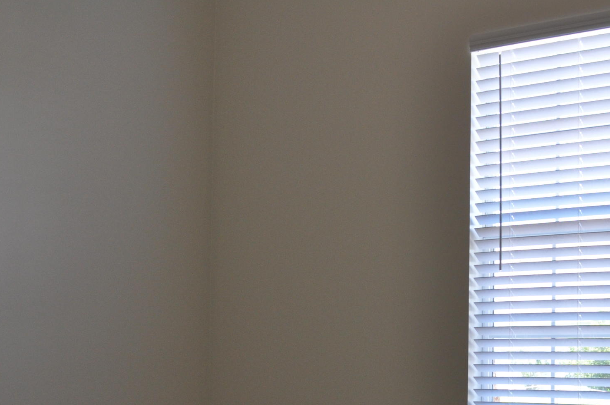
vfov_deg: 21.7
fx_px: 1032
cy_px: 361
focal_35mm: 61
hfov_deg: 32.5
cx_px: 437
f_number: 5
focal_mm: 20
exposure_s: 1/100
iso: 400
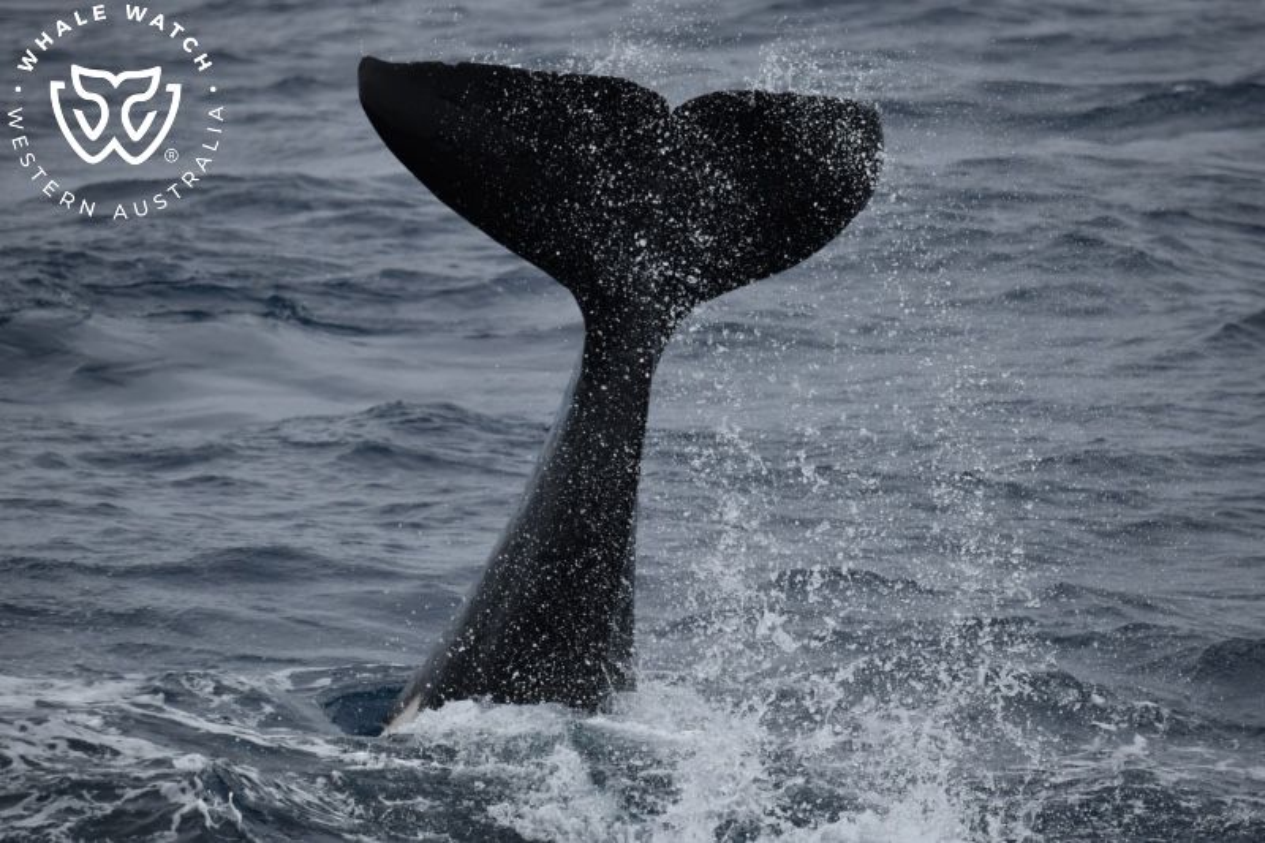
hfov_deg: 4.6
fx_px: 15808
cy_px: 422
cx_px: 632
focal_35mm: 450
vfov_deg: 3.1
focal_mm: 450
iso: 800
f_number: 6
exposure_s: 1/8000
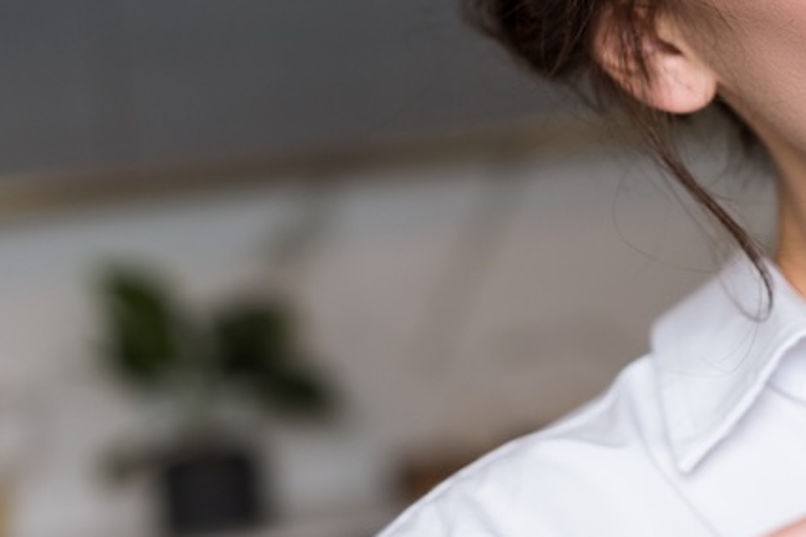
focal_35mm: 106
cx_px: 652
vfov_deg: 12.8
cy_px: 28
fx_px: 2372
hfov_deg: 19.1
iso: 250
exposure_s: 1/200
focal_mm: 50
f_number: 3.2
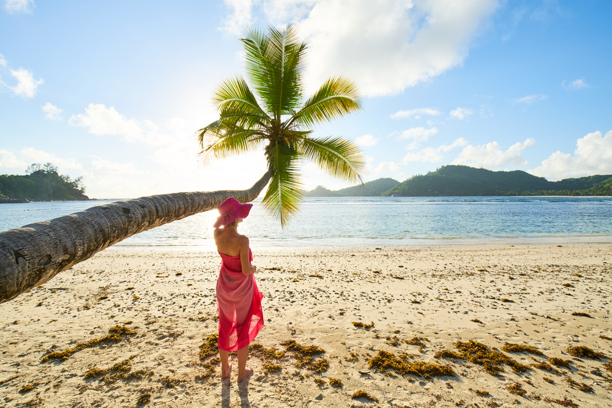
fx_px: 272
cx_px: 306
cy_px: 204
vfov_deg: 73.8
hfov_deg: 96.7
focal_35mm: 16
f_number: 11
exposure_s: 1/160
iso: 100
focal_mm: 16
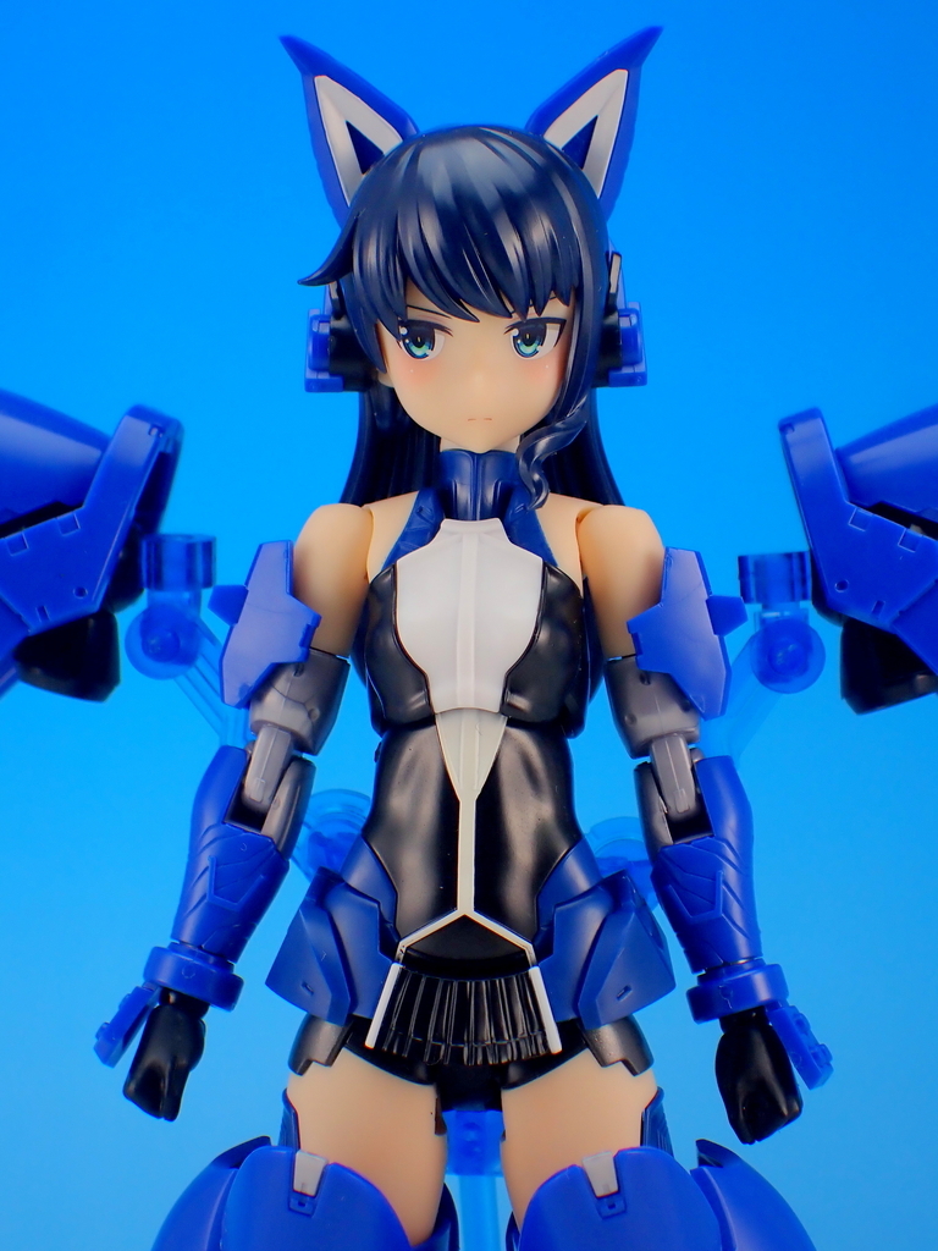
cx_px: 469
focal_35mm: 100
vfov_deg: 19.6
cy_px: 626
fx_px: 3613
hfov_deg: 14.8
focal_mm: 18
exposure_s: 1/20
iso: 100
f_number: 4.9
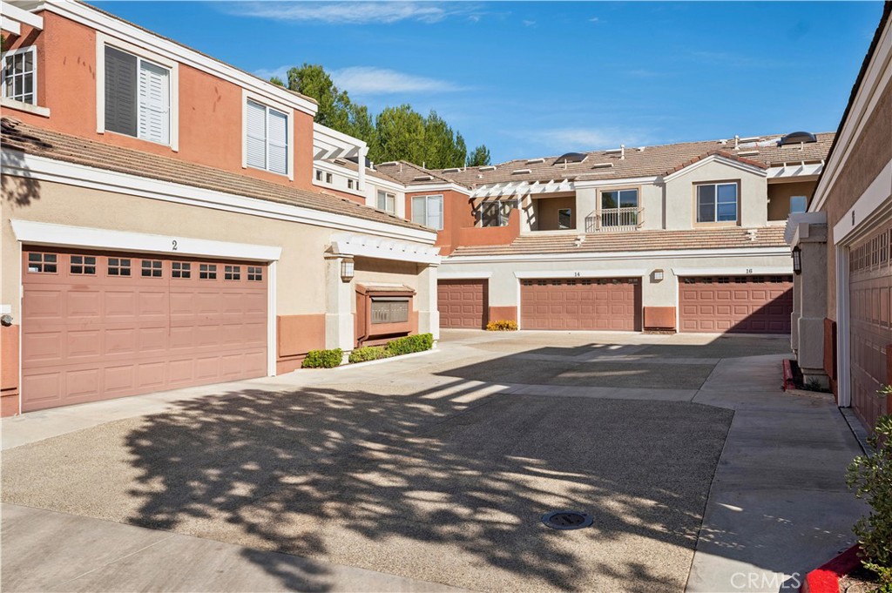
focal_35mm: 29
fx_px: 718
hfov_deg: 63.7
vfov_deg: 44.9
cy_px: 296
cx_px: 446
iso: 160
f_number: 9
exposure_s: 1/160
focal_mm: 29
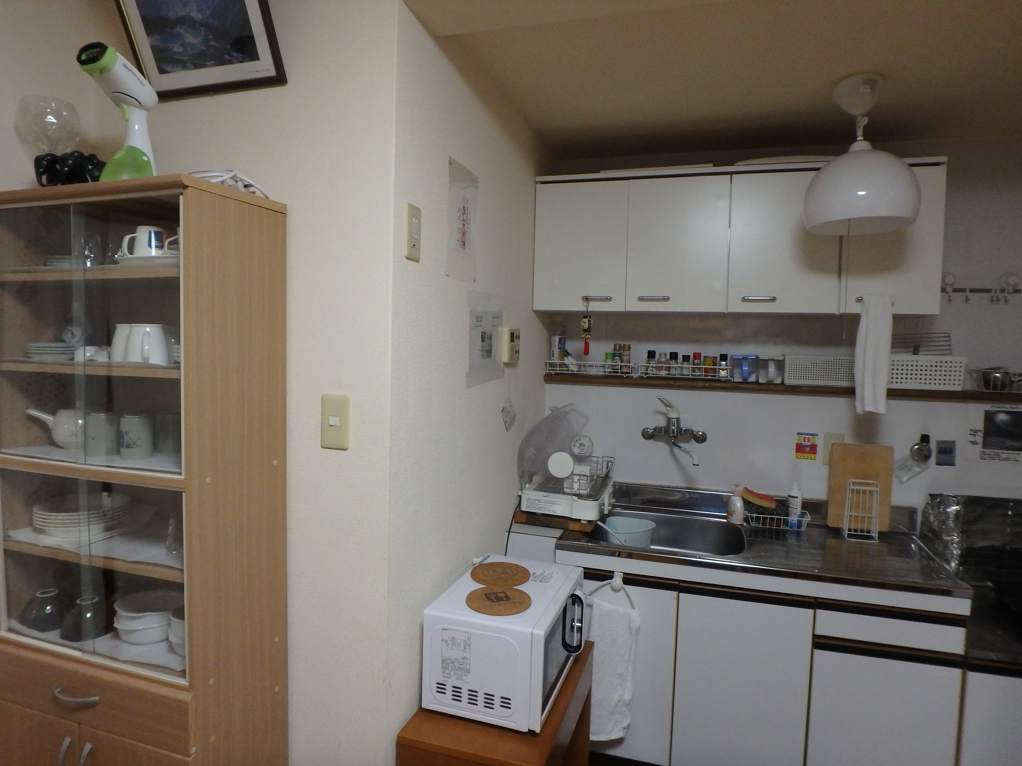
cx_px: 511
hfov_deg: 79.0
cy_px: 383
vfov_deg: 63.4
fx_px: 620
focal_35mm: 21
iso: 500
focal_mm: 3.7
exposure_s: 1/30
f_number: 3.5
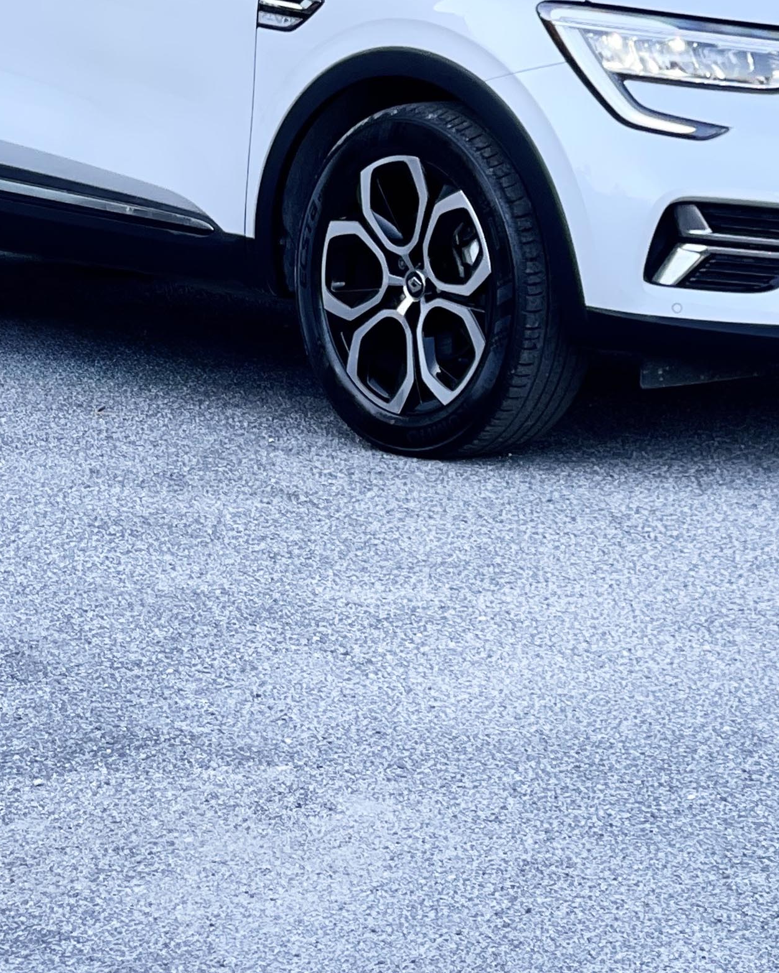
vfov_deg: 11.9
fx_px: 4638
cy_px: 121
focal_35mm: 161
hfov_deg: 9.6
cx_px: 393
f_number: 2.2
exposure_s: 1/121
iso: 32
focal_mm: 7.5
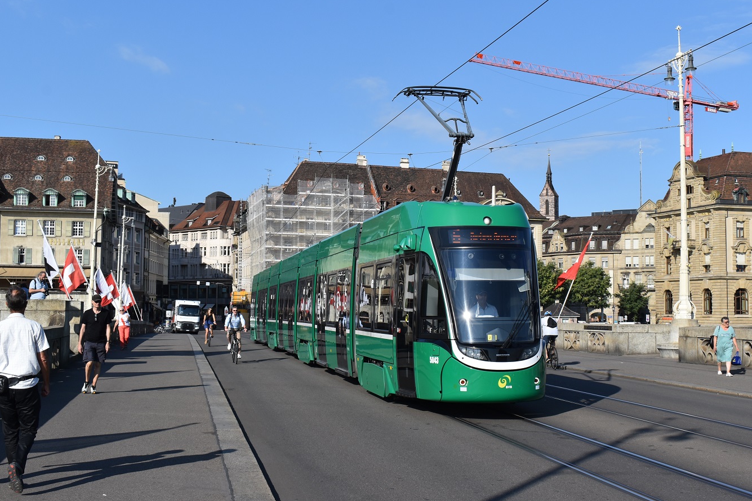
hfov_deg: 40.6
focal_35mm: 49
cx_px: 416
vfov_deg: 27.8
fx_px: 1014
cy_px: 247
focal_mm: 29
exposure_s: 1/400
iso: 200
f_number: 10
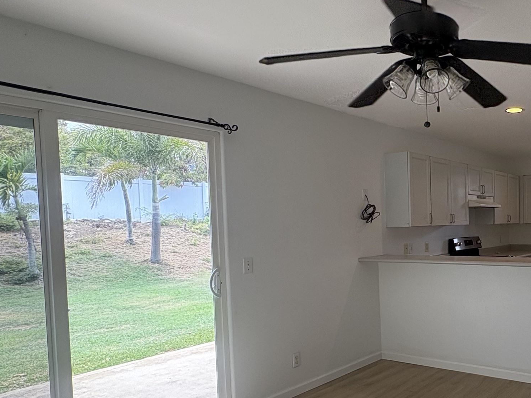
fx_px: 445
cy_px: 243
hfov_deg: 54.2
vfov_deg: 47.9
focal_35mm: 29
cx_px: 473
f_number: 2.2
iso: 100
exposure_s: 1/120
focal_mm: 2.22
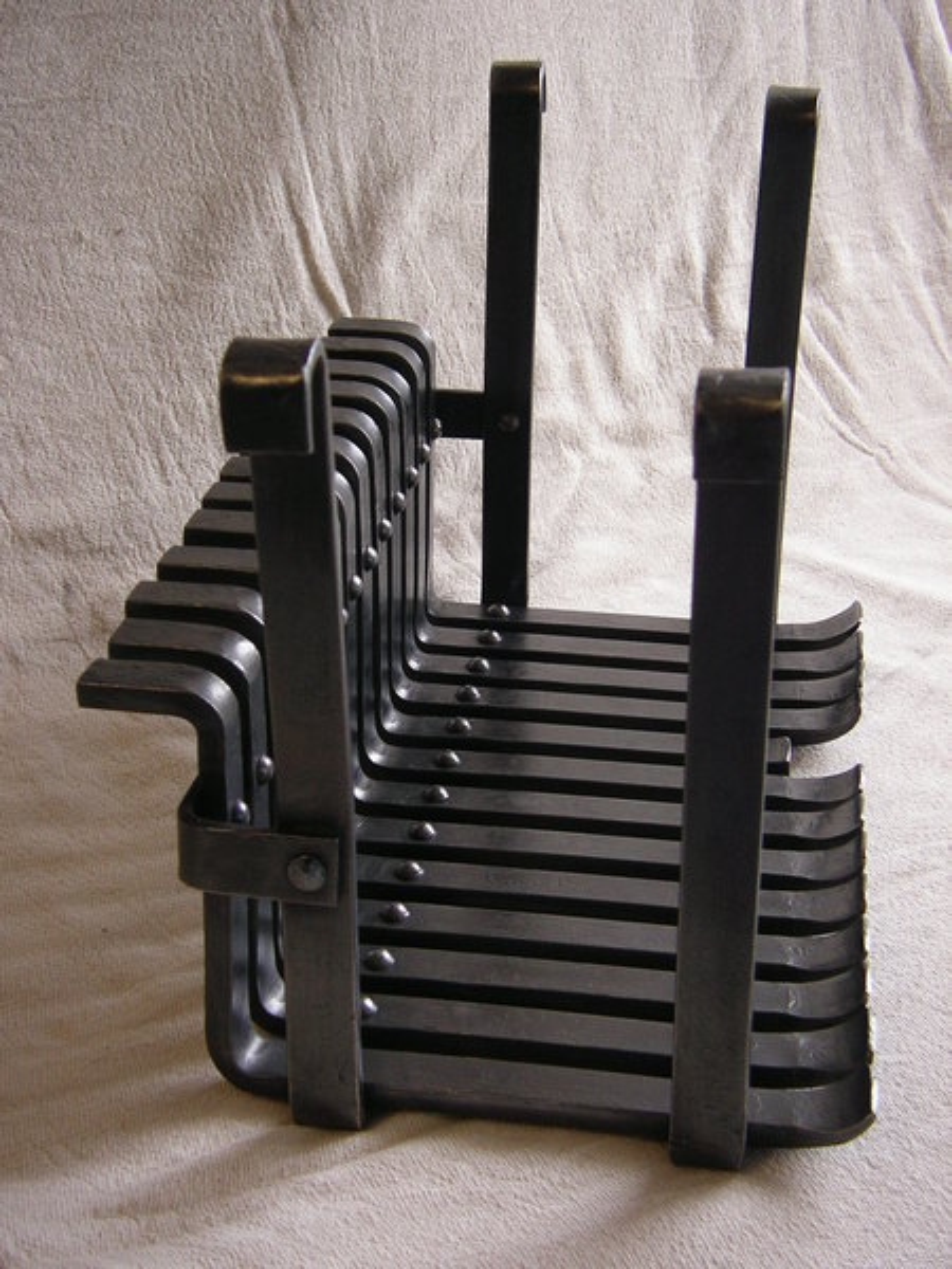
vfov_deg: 30.7
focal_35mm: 63
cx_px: 476
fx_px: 2310
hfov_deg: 23.3
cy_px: 634
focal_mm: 9.8
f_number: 3.4
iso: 100
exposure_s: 1/60
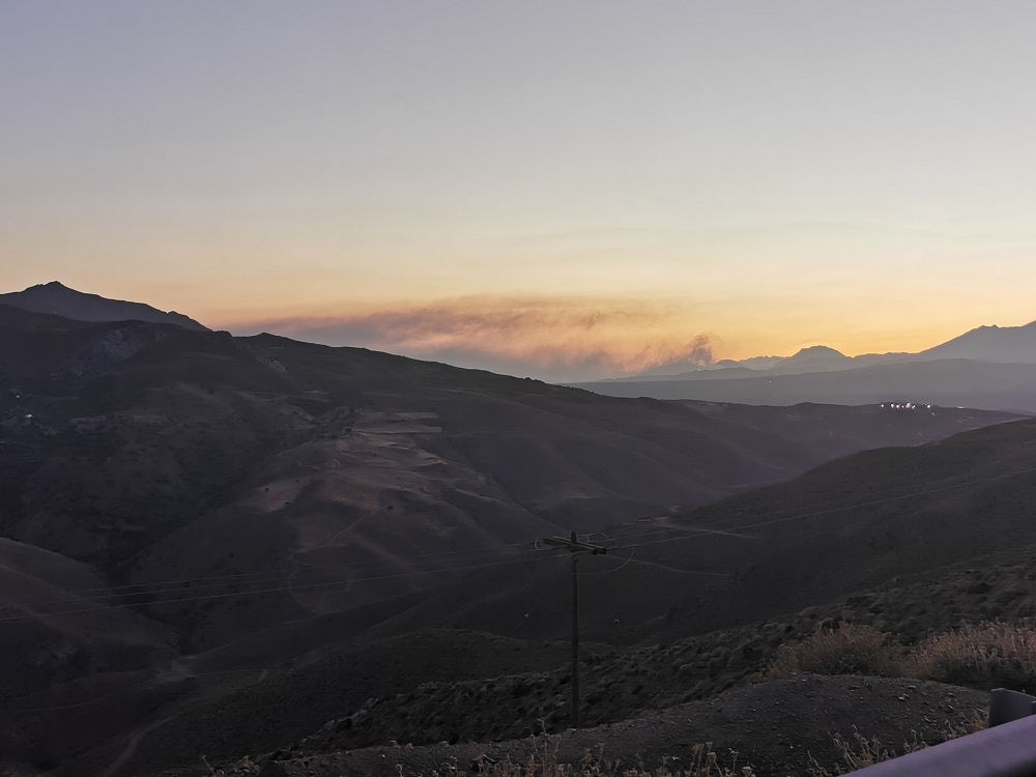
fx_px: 1257
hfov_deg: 44.8
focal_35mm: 42
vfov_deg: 34.3
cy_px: 388
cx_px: 518
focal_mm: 5.56
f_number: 1.6
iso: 50
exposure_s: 5
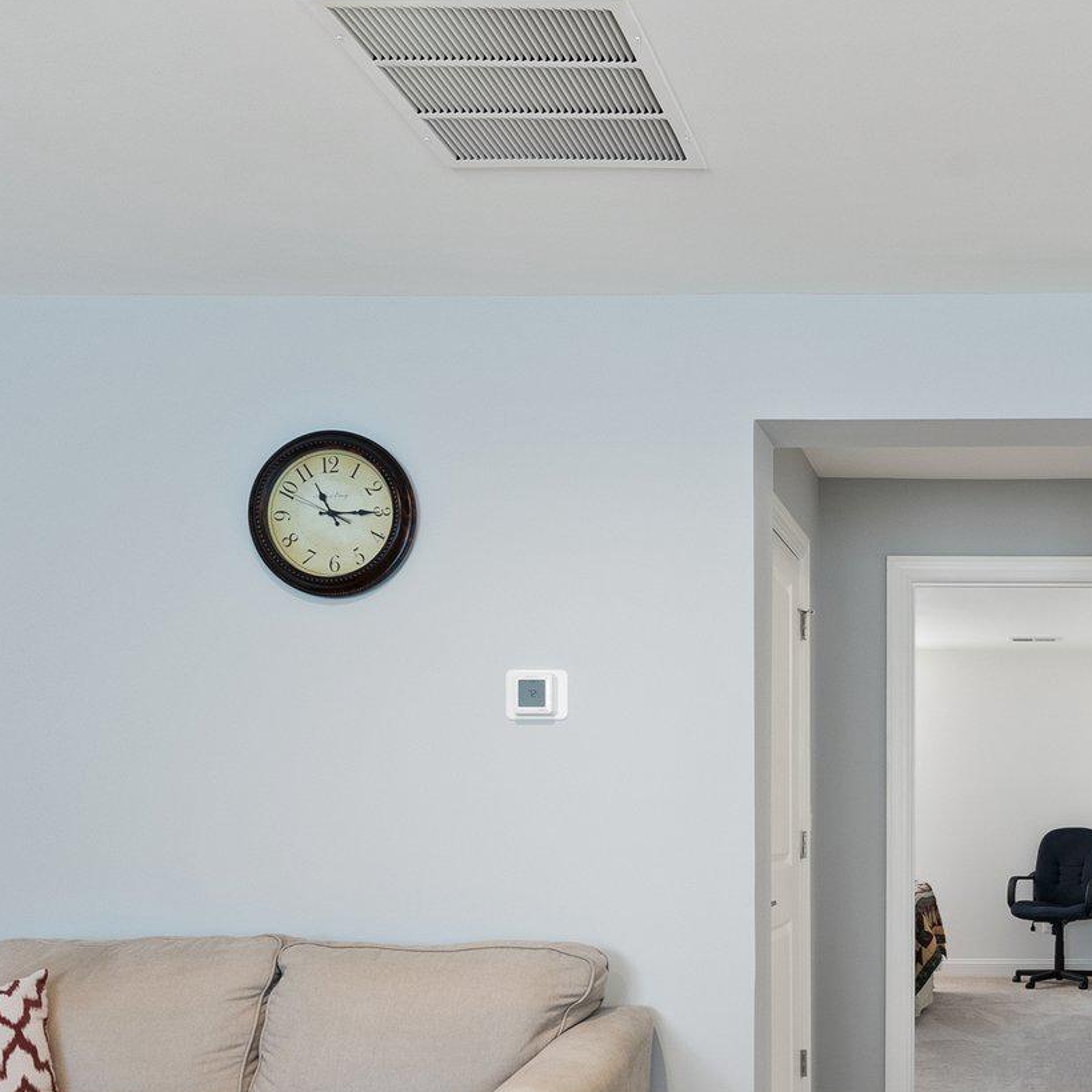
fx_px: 1213
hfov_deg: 43.9
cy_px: 841
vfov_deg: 46.4
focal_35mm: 34
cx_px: 995
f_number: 8
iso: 640
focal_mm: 16
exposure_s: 1/3
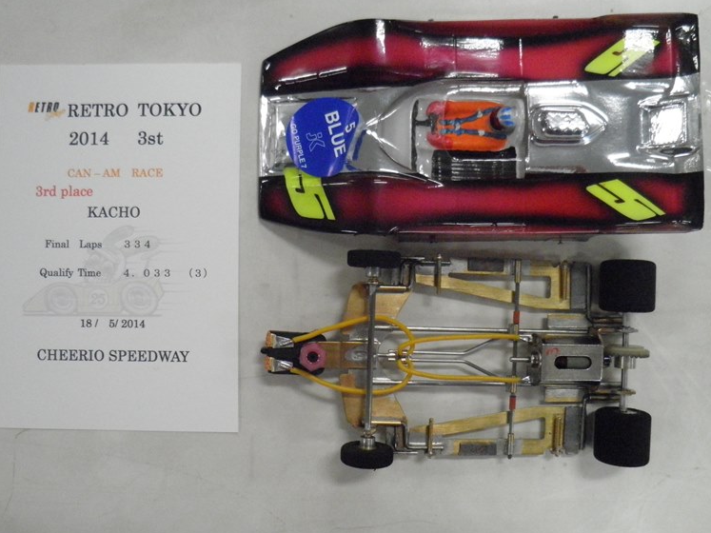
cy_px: 261
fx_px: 616
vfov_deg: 46.8
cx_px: 347
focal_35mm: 30
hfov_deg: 60.0
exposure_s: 1/100
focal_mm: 5
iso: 800
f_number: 3.2
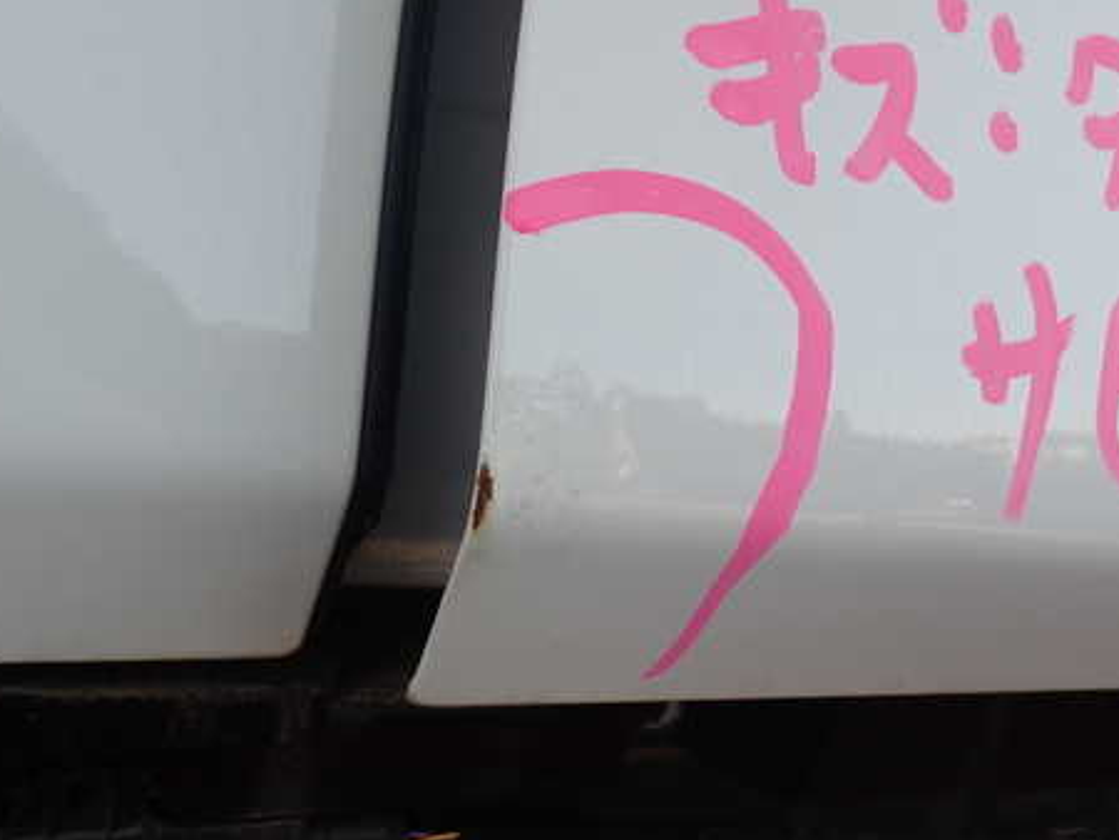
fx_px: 1294
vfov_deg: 35.9
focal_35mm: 40
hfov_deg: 46.7
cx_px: 629
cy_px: 492
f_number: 3.2
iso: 100
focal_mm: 5.4
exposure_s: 1/200
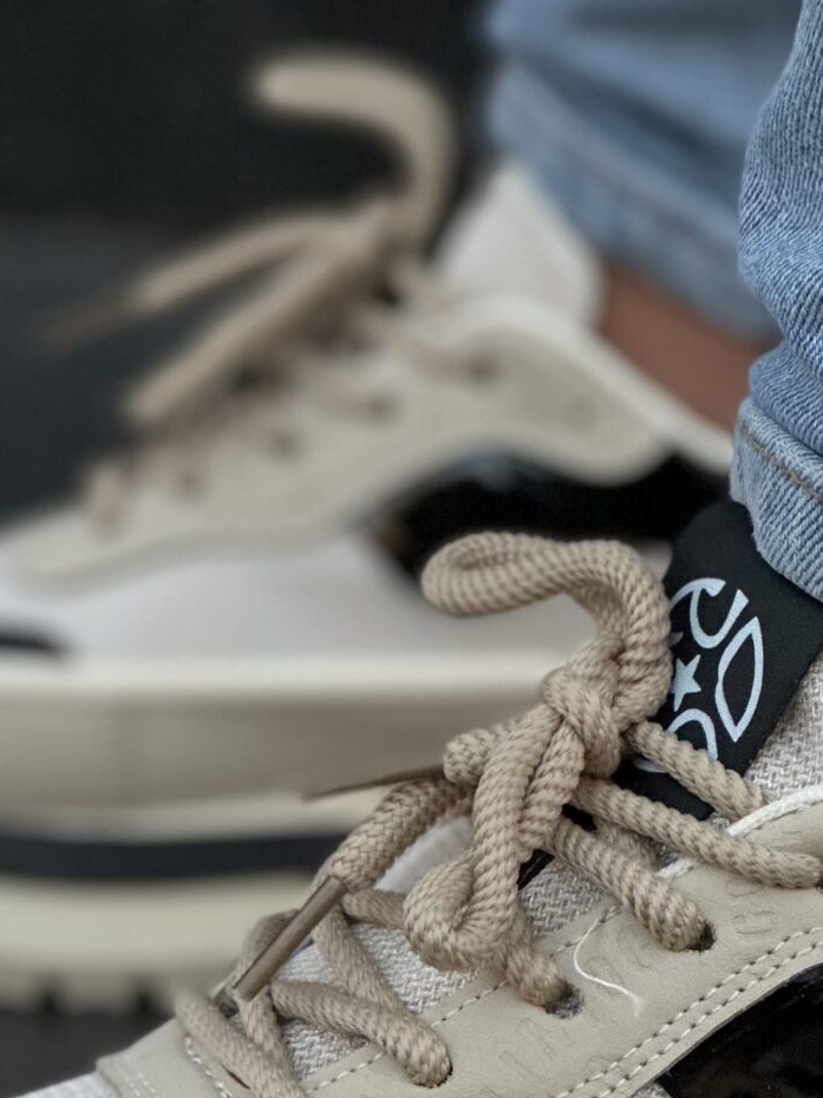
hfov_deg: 7.0
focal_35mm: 212
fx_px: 6724
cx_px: 544
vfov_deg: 9.3
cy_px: 1126
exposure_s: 1/121
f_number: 2.8
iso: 100
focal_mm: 9
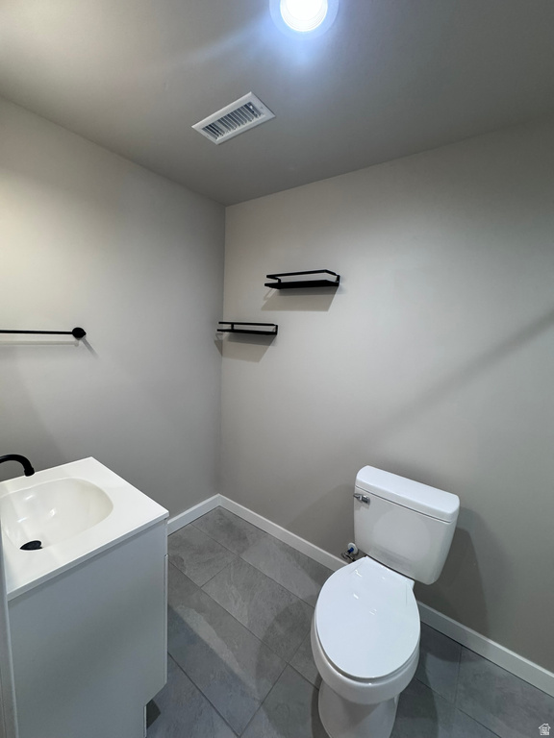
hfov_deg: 85.7
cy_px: 369
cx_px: 277
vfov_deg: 102.1
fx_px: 299
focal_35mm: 14
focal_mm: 2.22
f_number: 2.2
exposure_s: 1/120
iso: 250
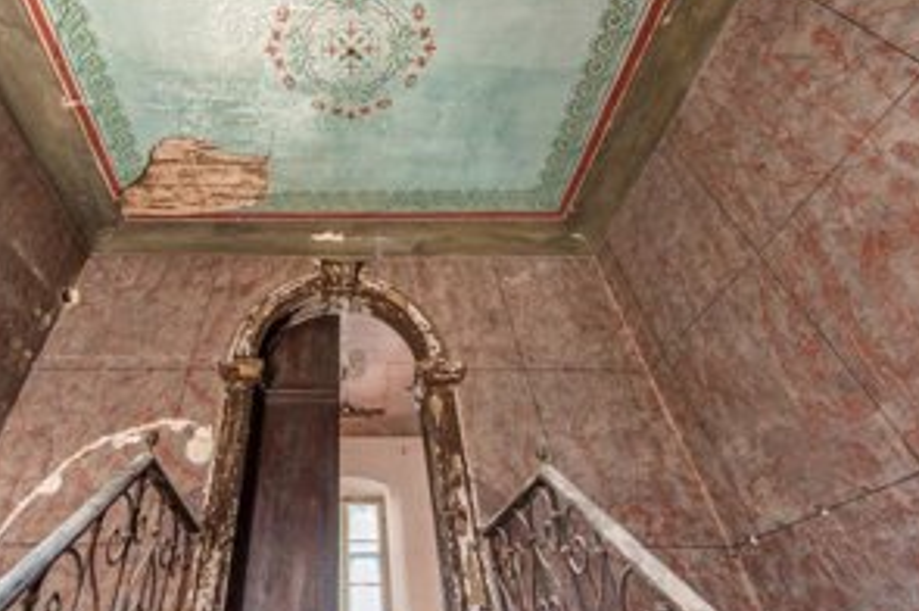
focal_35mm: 19
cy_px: 221
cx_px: 336
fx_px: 484
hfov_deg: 85.0
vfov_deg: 63.3
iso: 1000
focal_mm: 14
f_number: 2.8
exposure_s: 1/40
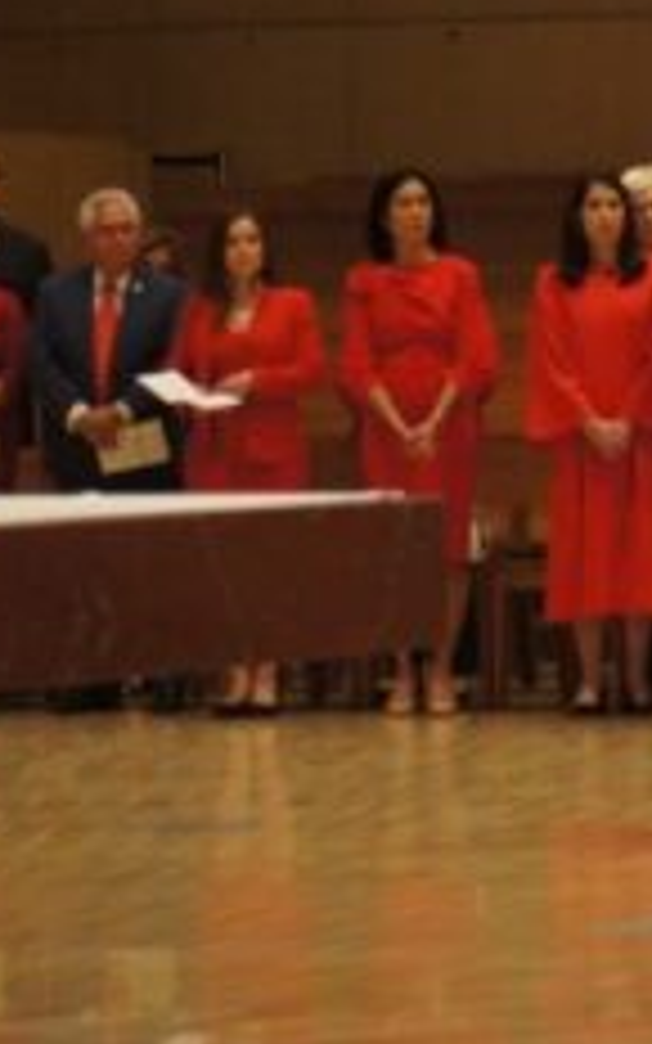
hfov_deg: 3.9
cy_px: 367
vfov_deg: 6.2
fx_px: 9562
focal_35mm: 336
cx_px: 926
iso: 1600
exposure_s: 1/30
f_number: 4.5
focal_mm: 85
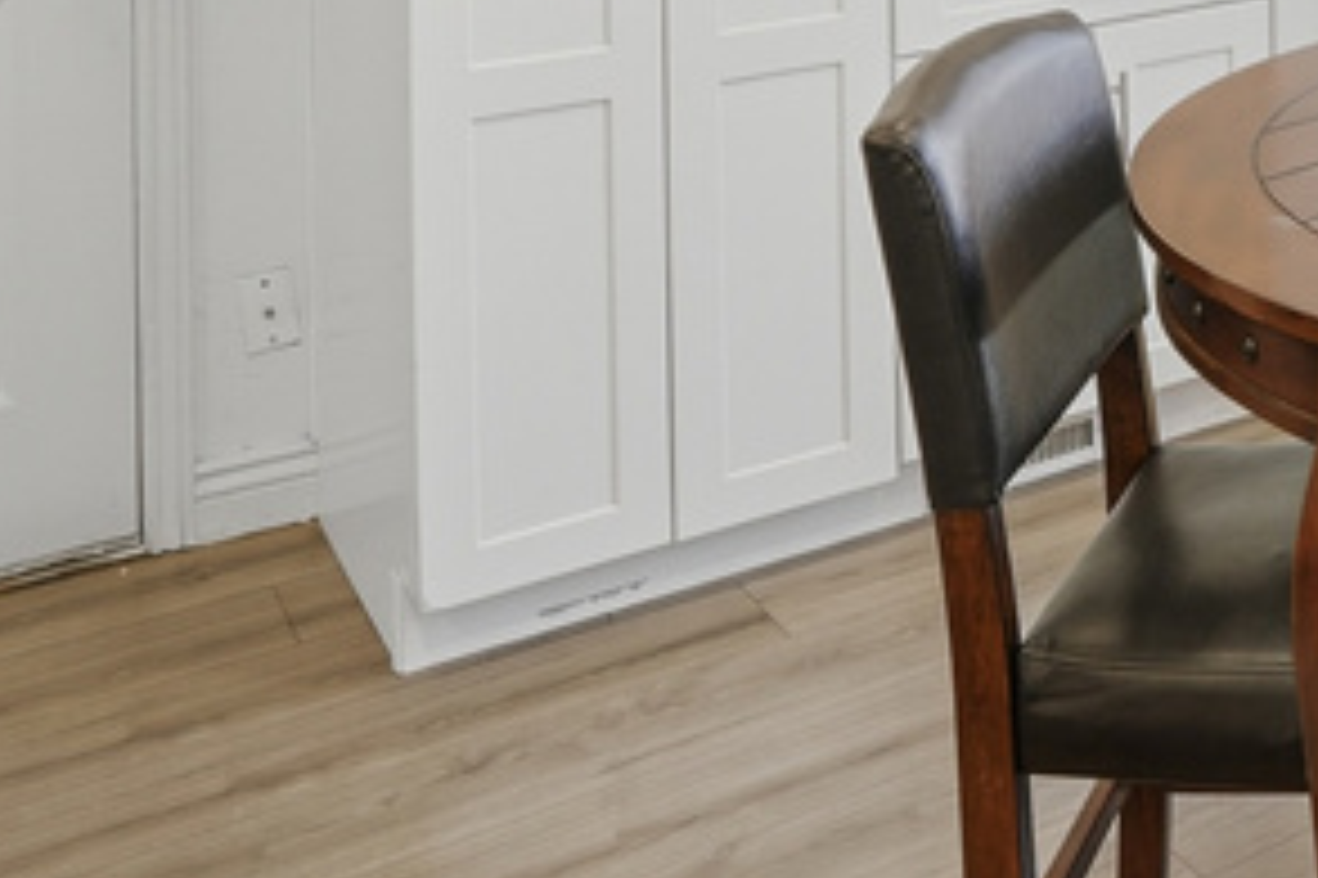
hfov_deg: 29.5
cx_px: 1664
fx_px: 2049
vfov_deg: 20.6
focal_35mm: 56
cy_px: -444
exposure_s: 1/320
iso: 250
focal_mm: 16
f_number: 9
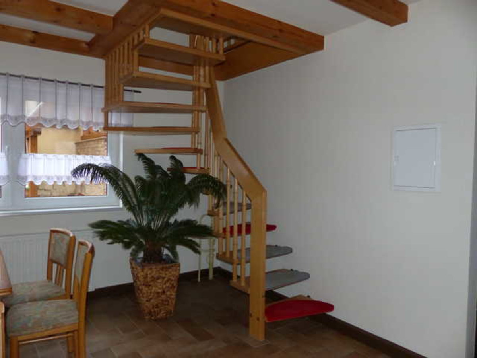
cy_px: 179
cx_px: 238
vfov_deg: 54.9
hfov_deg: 69.4
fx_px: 344
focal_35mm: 25
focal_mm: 4.5
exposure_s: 1/60
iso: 400
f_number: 2.8
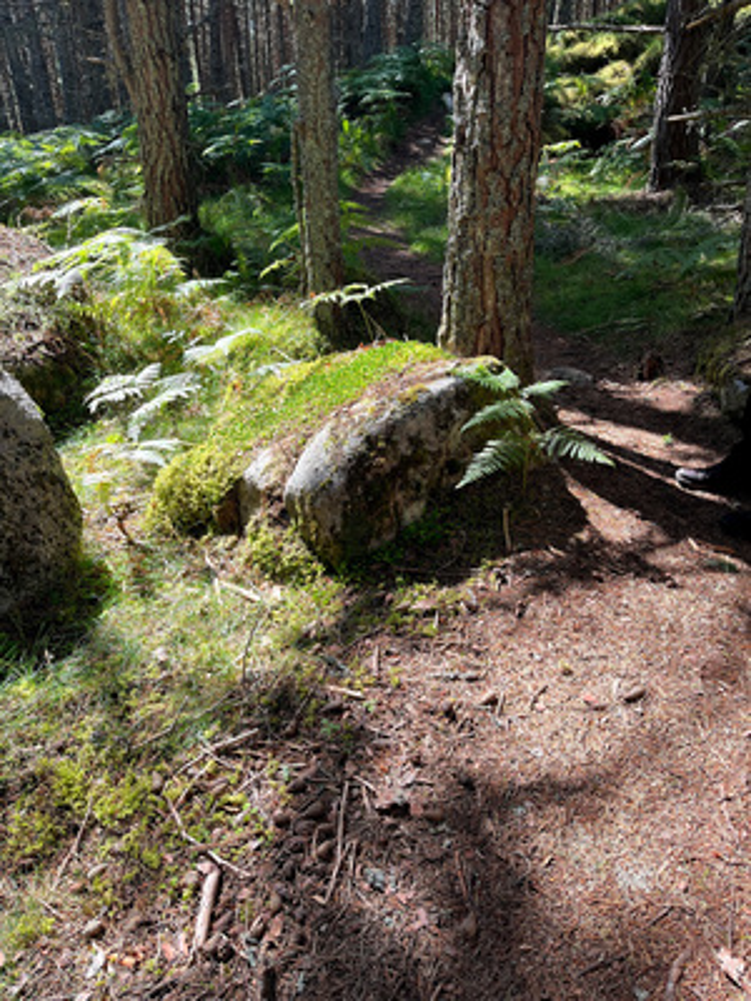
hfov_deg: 53.1
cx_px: 376
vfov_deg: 67.3
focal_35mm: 26
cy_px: 500
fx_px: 752
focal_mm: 5.1
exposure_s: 1/352
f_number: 1.6
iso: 50
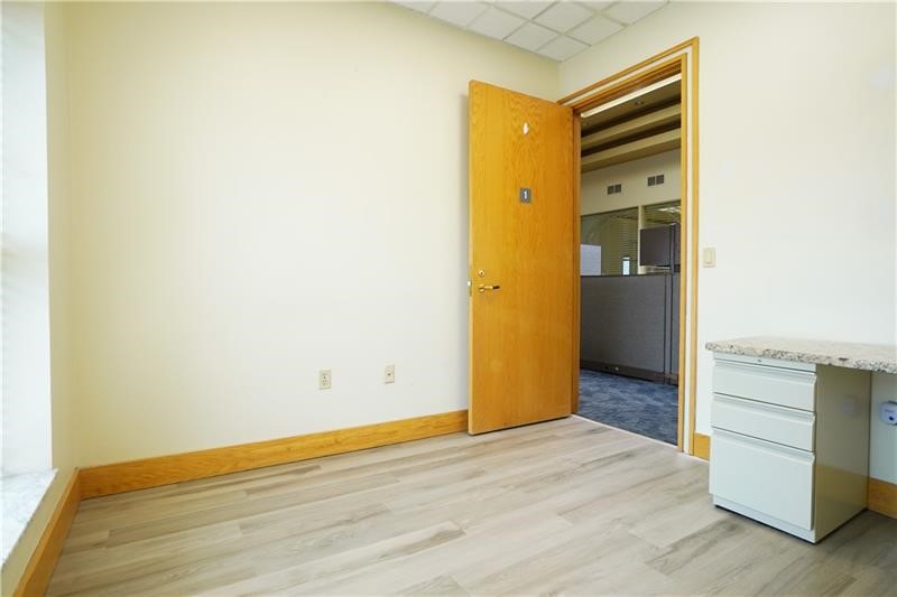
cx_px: 448
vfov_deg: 67.4
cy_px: 298
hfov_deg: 90.0
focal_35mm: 18
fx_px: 448
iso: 200
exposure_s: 1/160
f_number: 4
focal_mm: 12
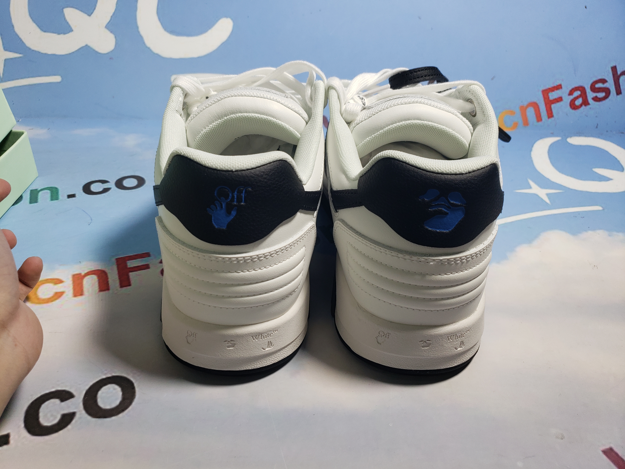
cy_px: 234
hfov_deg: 67.3
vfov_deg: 53.1
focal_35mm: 26
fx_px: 469
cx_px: 312
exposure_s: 1/387
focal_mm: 4.3
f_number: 1.5
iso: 50
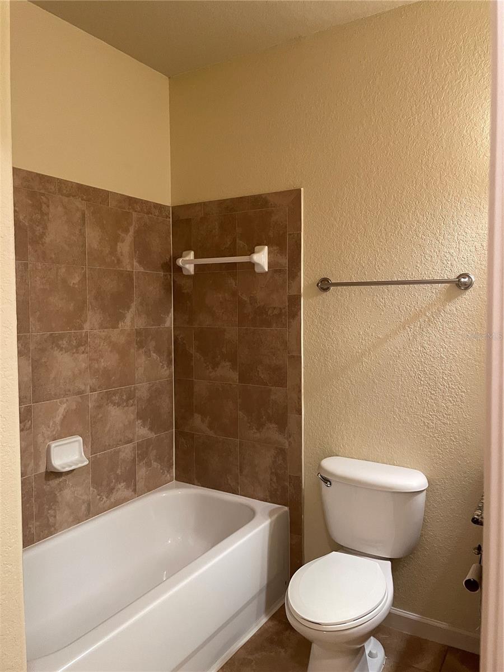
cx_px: 252
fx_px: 505
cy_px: 336
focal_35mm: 26
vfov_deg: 67.3
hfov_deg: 53.1
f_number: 1.6
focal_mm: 4.2
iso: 250
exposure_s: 1/60
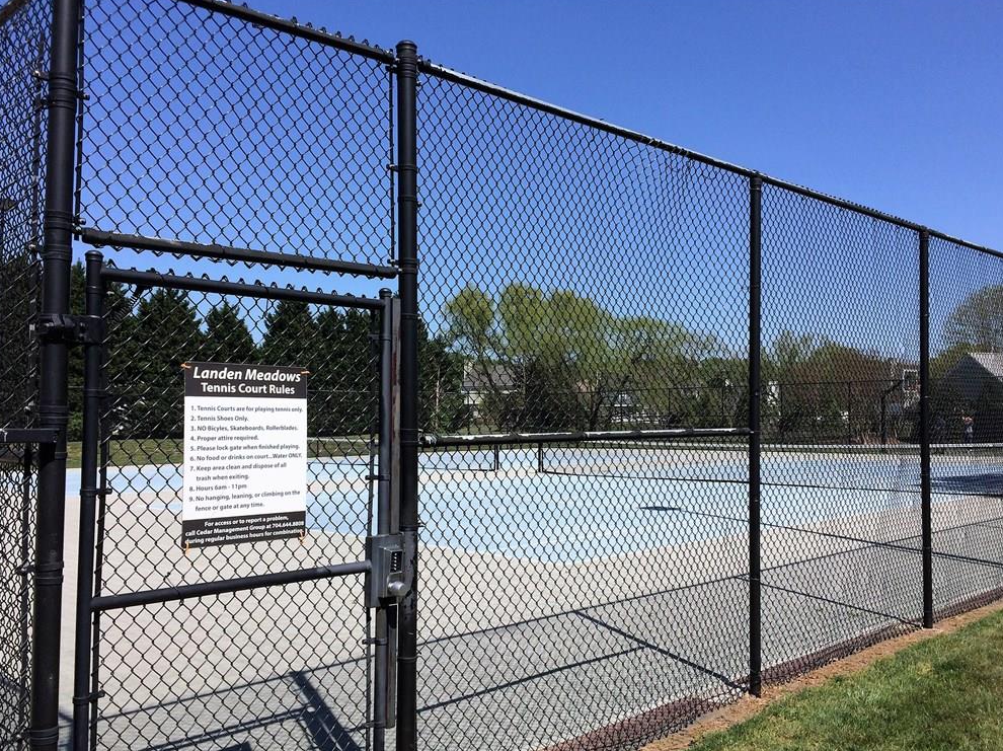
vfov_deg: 46.7
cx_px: 511
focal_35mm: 30
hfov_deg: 60.0
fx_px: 869
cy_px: 379
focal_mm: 4.15
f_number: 2.2
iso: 32
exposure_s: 1/2740
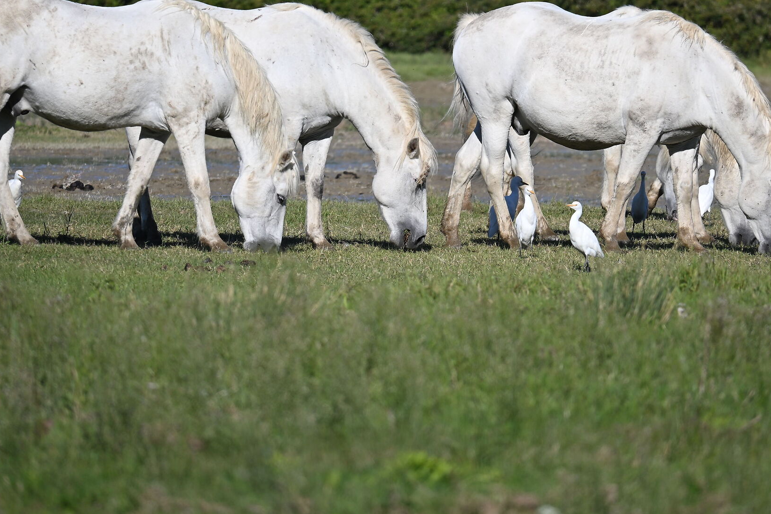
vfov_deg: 2.5
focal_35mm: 549
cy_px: 139
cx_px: 445
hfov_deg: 3.8
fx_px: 11758
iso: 100
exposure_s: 1/800
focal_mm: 250
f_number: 6.3
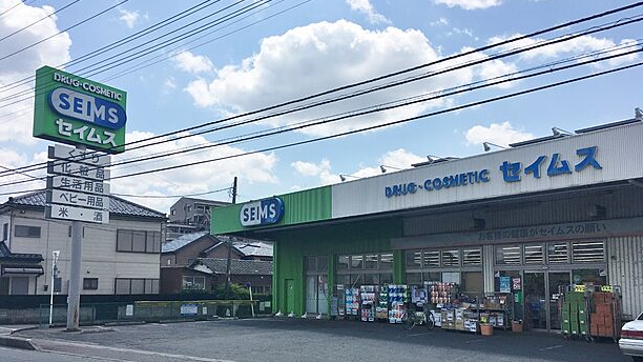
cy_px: 237
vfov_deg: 36.3
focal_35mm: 32
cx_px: 325
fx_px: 545
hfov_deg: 61.0
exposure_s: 1/2198
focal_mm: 4.15
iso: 25
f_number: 2.2
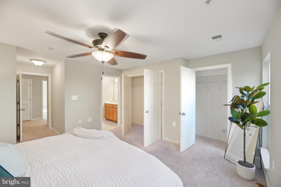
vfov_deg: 81.2
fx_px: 109
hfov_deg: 104.3
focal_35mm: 14
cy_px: 94
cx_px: 140
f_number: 8
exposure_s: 1/15
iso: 360
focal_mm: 14
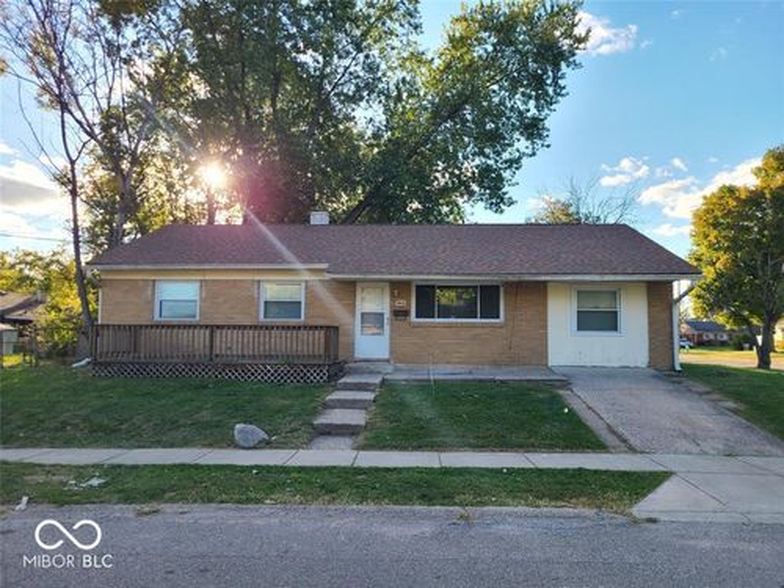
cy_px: 294
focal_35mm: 26
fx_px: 589
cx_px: 392
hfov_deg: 67.3
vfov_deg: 53.1
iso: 40
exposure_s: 1/471
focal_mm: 5.4
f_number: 1.8
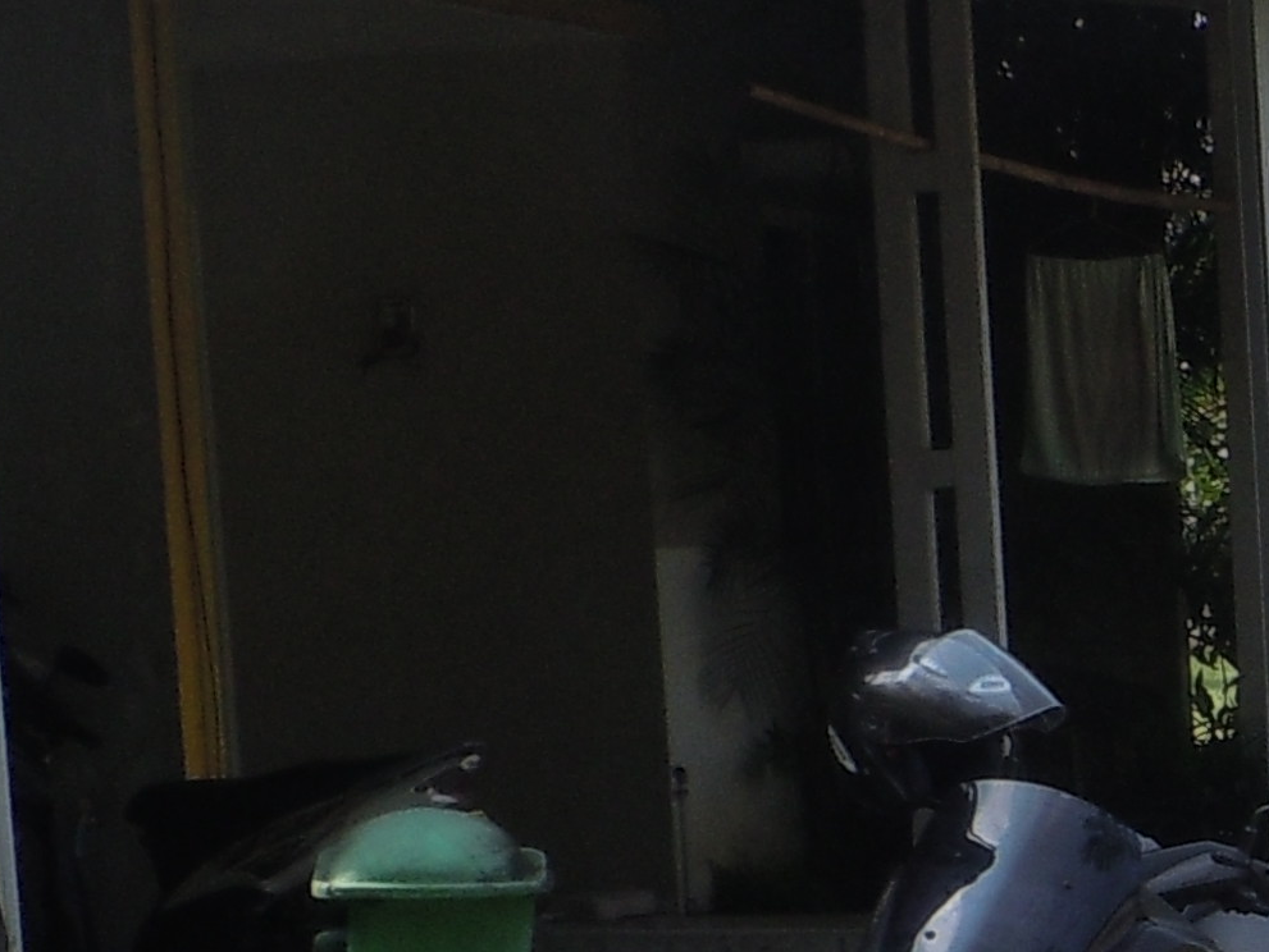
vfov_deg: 12.0
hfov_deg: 14.8
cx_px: 2013
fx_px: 4474
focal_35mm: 122
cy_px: 978
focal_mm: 5
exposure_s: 1/500
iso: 100
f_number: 3.7
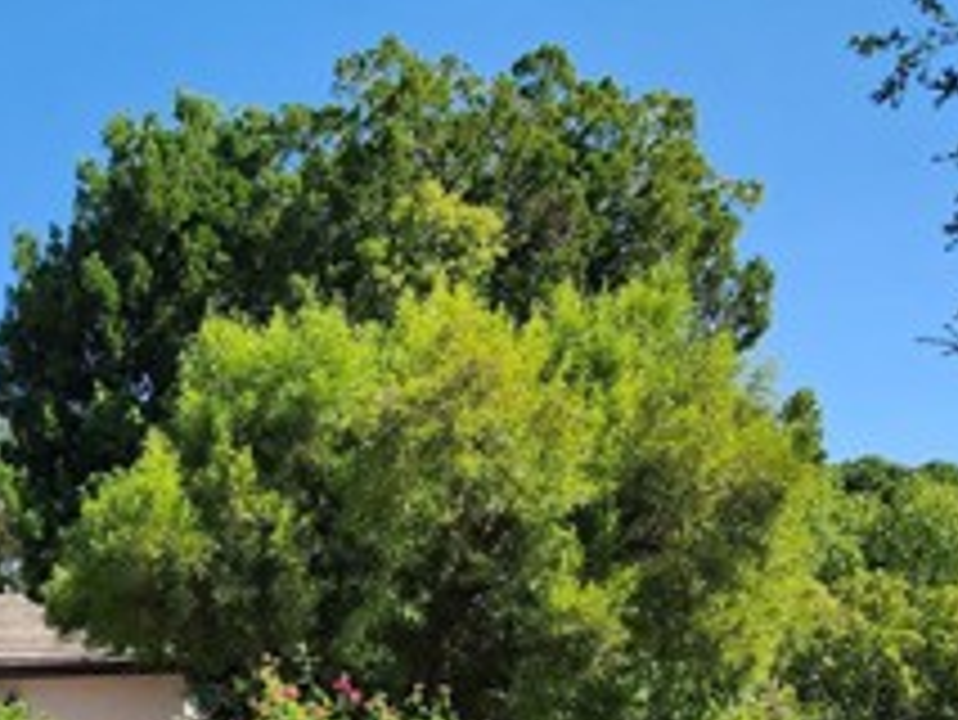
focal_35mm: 69
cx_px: -27
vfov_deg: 20.2
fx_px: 1911
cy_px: 824
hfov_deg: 26.5
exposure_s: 1/827
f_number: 1.8
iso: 12
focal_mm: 6.4
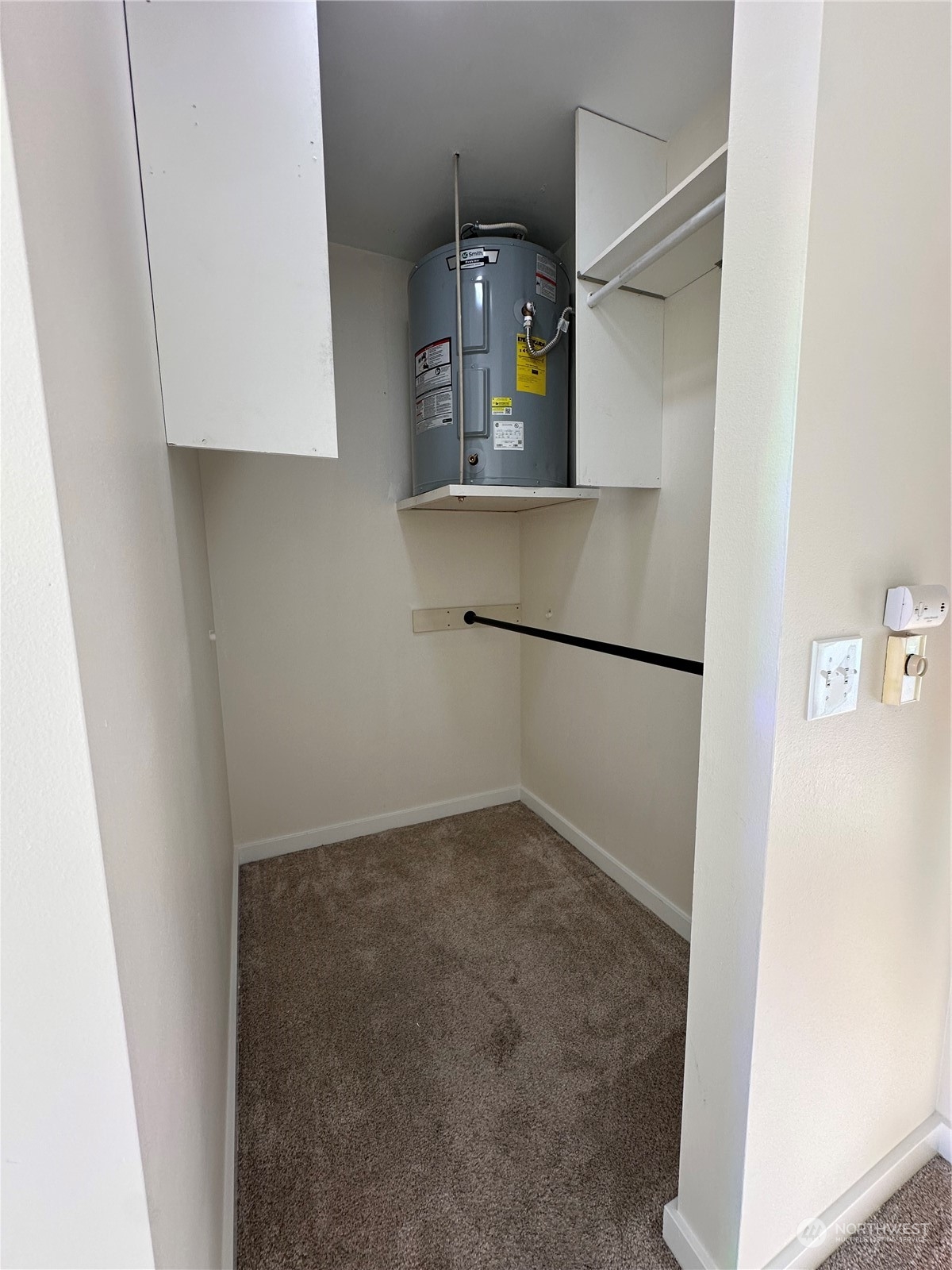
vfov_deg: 102.1
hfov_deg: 85.7
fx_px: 513
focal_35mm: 14
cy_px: 635
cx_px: 476
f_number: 2.2
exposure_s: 1/99
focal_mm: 2.22
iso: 80
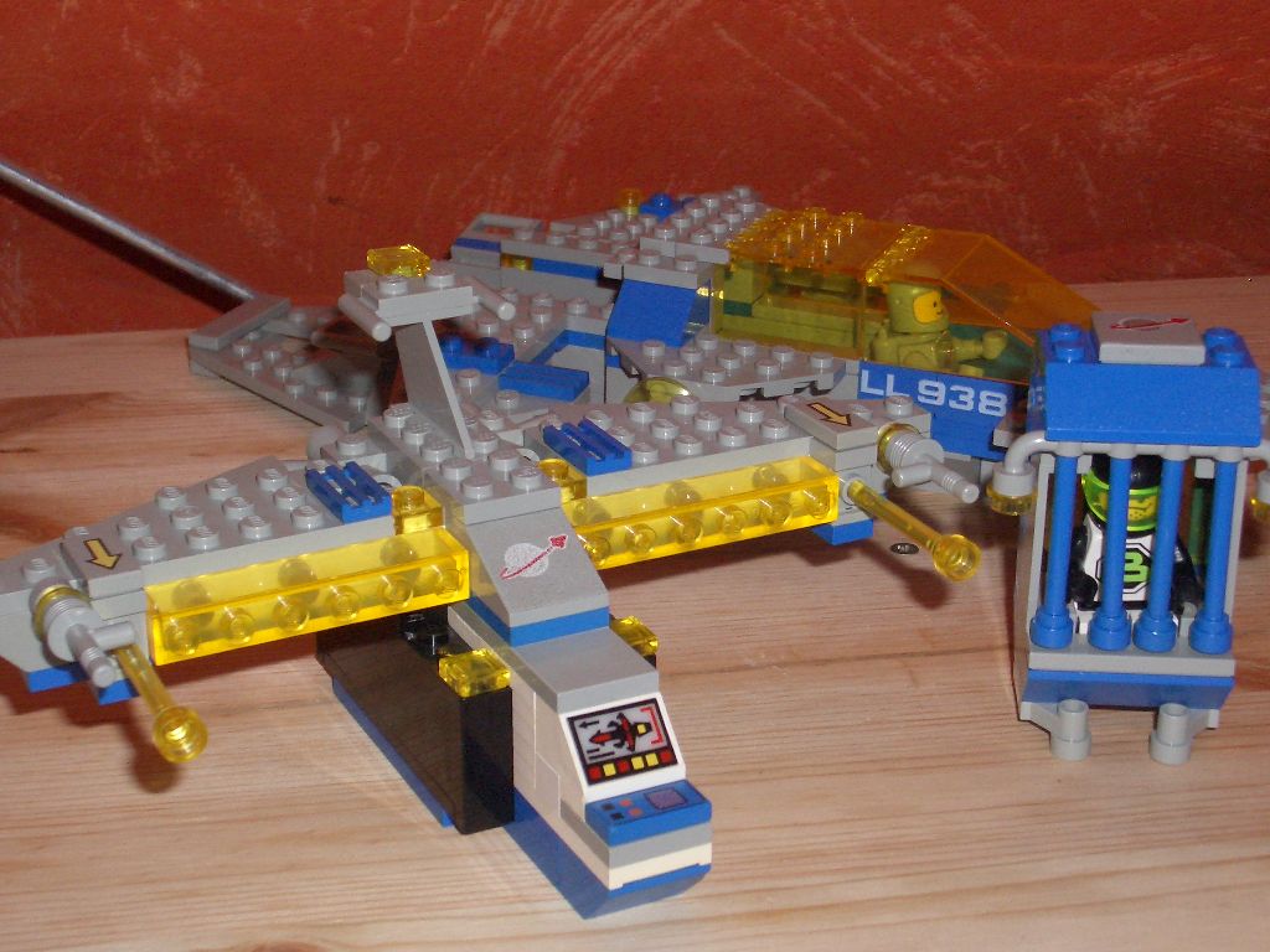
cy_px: 476
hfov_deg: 31.2
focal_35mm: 62
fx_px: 2275
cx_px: 635
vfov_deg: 23.7
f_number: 5.6
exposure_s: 1/40
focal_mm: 10.2
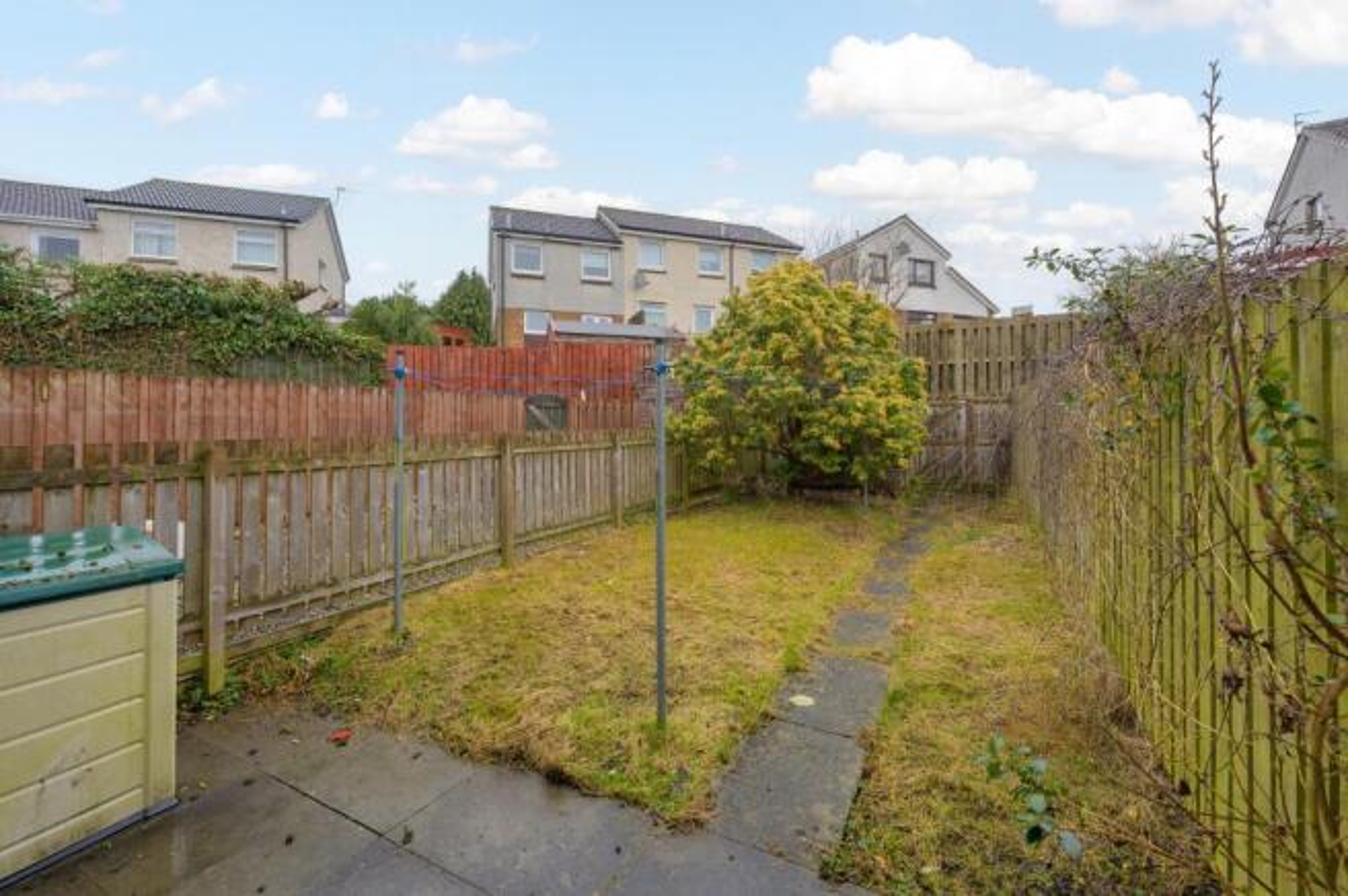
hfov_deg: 104.3
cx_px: 674
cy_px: 448
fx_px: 524
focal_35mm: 14
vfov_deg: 81.1
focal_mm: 14
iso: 100
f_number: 7.1
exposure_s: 1/30
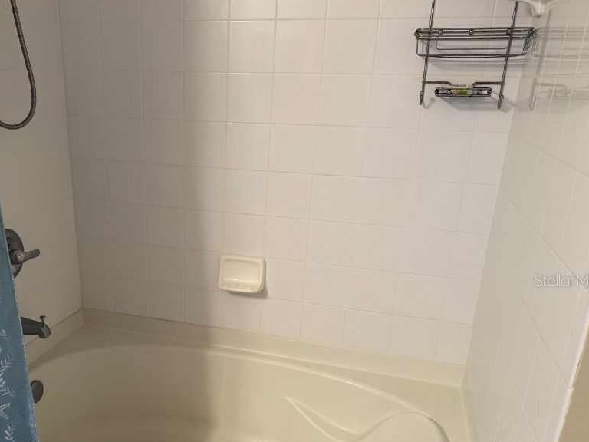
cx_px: 214
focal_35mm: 32
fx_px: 544
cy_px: 280
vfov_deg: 43.8
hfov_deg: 56.0
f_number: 1.78
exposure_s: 1/60
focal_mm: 6.76
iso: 250
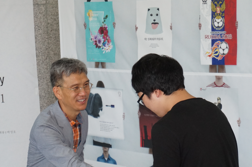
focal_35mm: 106
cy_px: 105
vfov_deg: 12.9
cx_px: 154
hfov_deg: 19.3
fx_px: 742
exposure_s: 1/160
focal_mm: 50
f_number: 5.6
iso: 1600
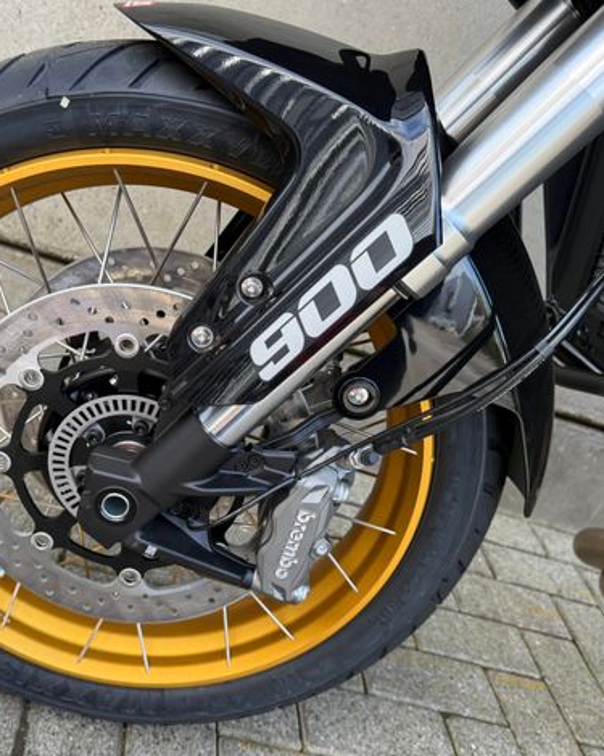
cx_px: 214
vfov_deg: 55.7
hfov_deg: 45.3
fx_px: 715
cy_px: 371
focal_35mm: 32
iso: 100
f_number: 1.78
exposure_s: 1/423
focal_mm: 6.76
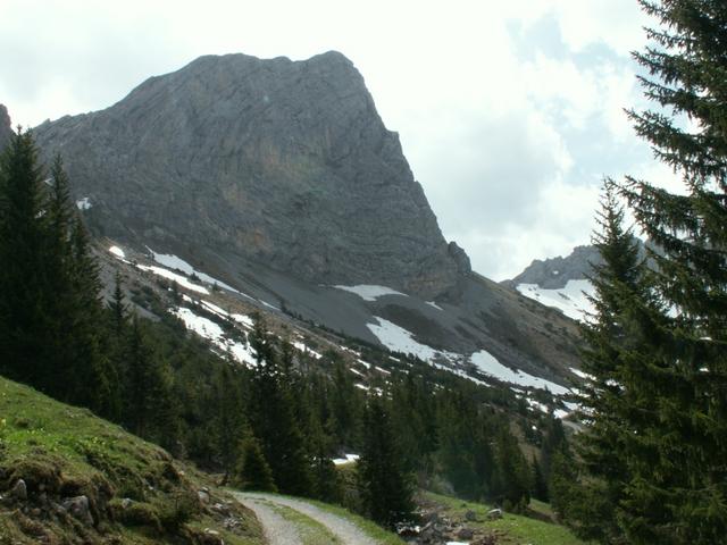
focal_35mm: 35
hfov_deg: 52.6
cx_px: 364
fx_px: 735
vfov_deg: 40.7
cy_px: 272
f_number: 8
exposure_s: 1/125
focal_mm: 5.86
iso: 50
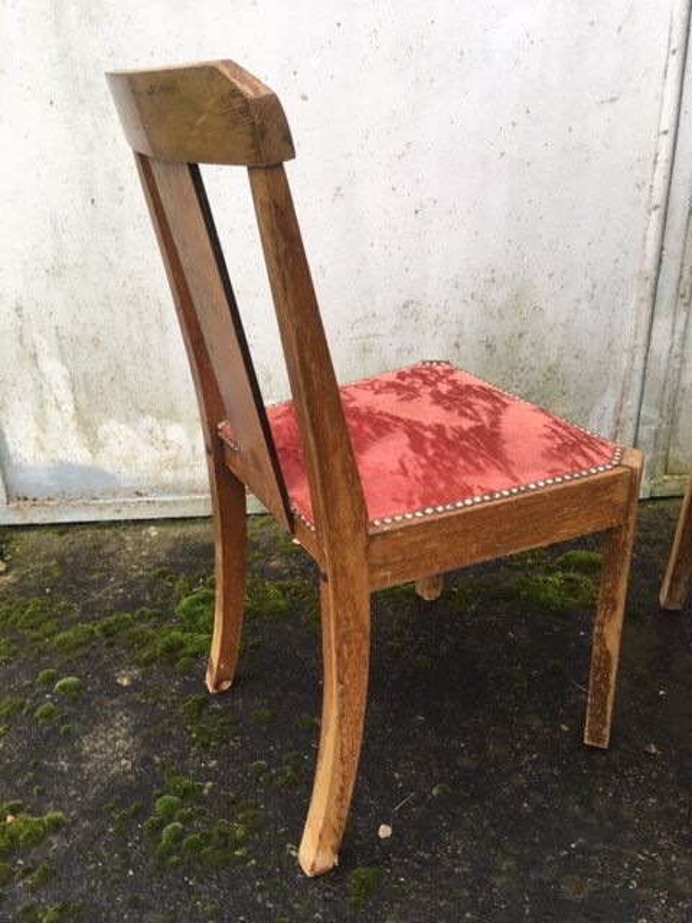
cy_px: 462
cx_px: 346
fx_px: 773
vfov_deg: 61.7
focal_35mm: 29
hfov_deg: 48.2
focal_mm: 4.15
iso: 25
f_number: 2.2
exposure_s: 1/50
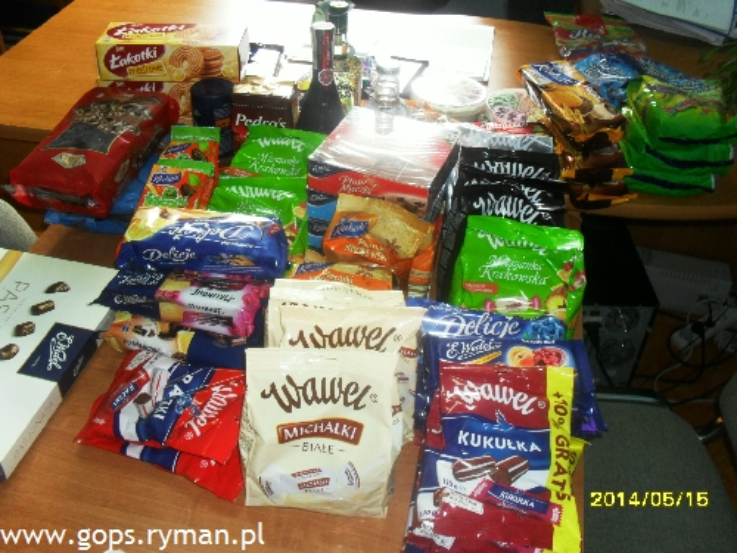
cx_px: 368
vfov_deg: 40.7
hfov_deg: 52.6
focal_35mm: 35
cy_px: 276
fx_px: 745
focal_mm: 6.3
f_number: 3.2
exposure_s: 1/45
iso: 200
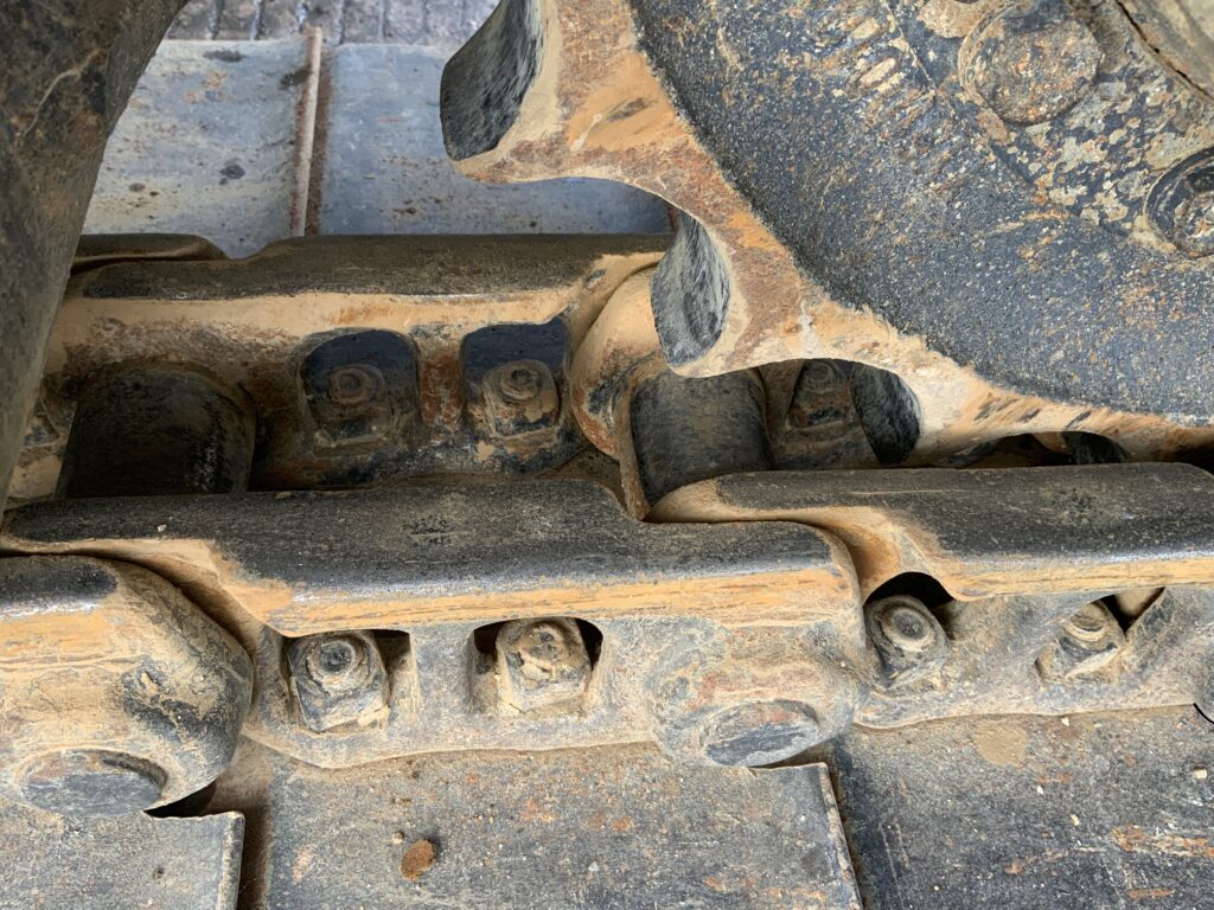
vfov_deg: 48.2
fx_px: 1017
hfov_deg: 61.7
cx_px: 607
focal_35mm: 29
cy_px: 455
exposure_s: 1/122
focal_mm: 3
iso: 32
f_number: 1.8
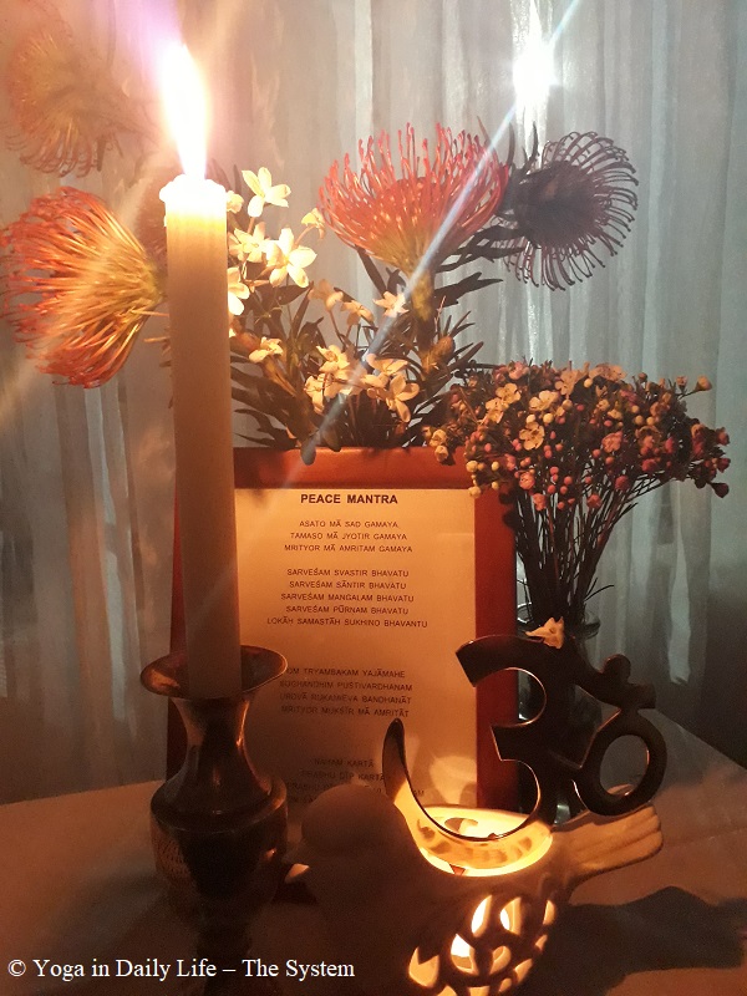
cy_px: 498
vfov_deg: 65.3
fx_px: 777
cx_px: 374
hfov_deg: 51.4
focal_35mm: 27
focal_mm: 3.6
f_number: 1.9
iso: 800
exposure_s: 1/17
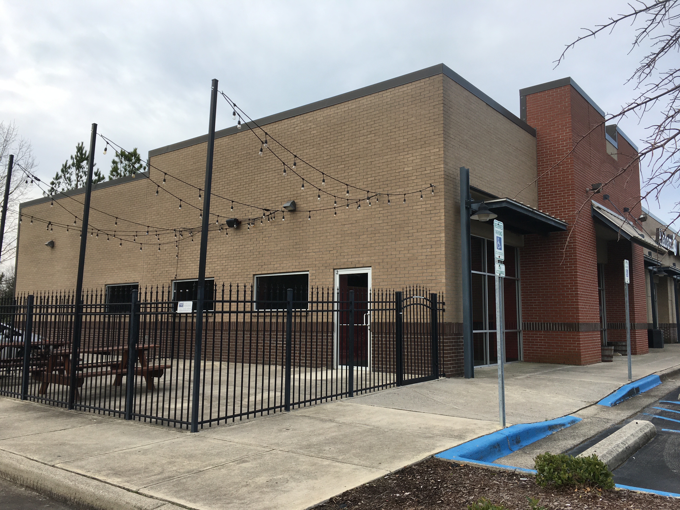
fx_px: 570
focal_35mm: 29
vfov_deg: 48.2
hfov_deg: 61.7
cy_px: 255
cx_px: 340
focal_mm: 4.15
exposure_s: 1/384
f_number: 2.2
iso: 25
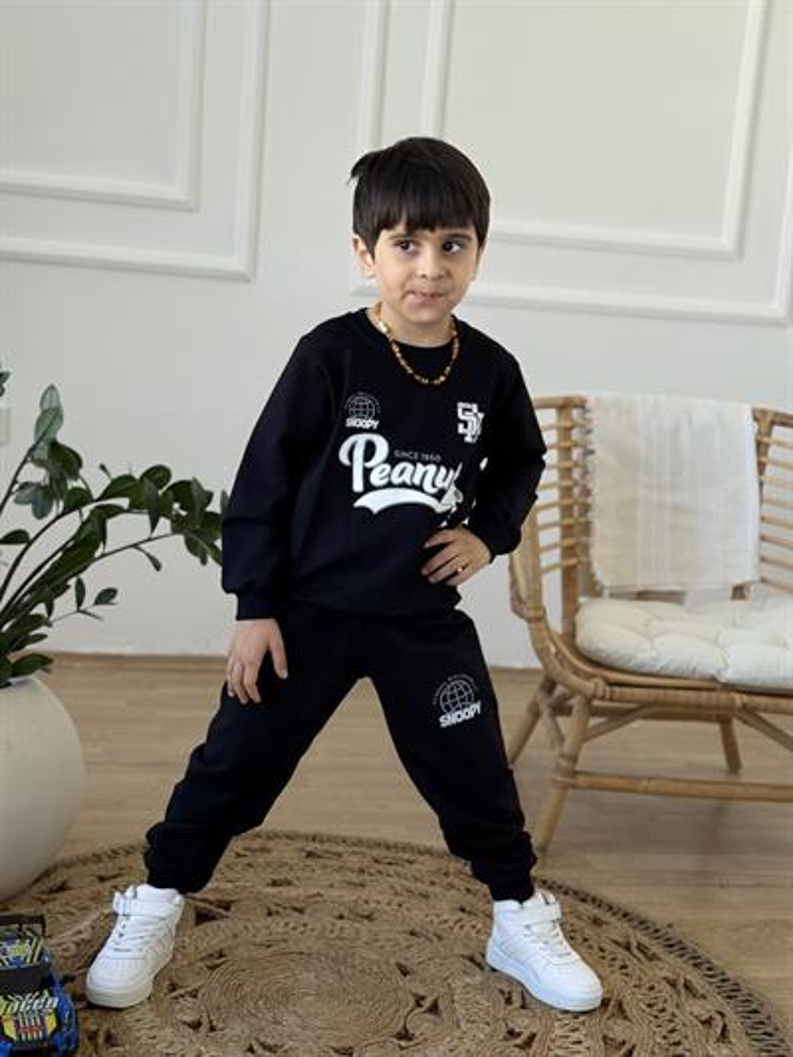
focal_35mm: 48
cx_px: 396
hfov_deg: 30.3
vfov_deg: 39.6
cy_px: 528
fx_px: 1466
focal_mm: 6.76
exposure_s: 1/212
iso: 100
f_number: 1.78
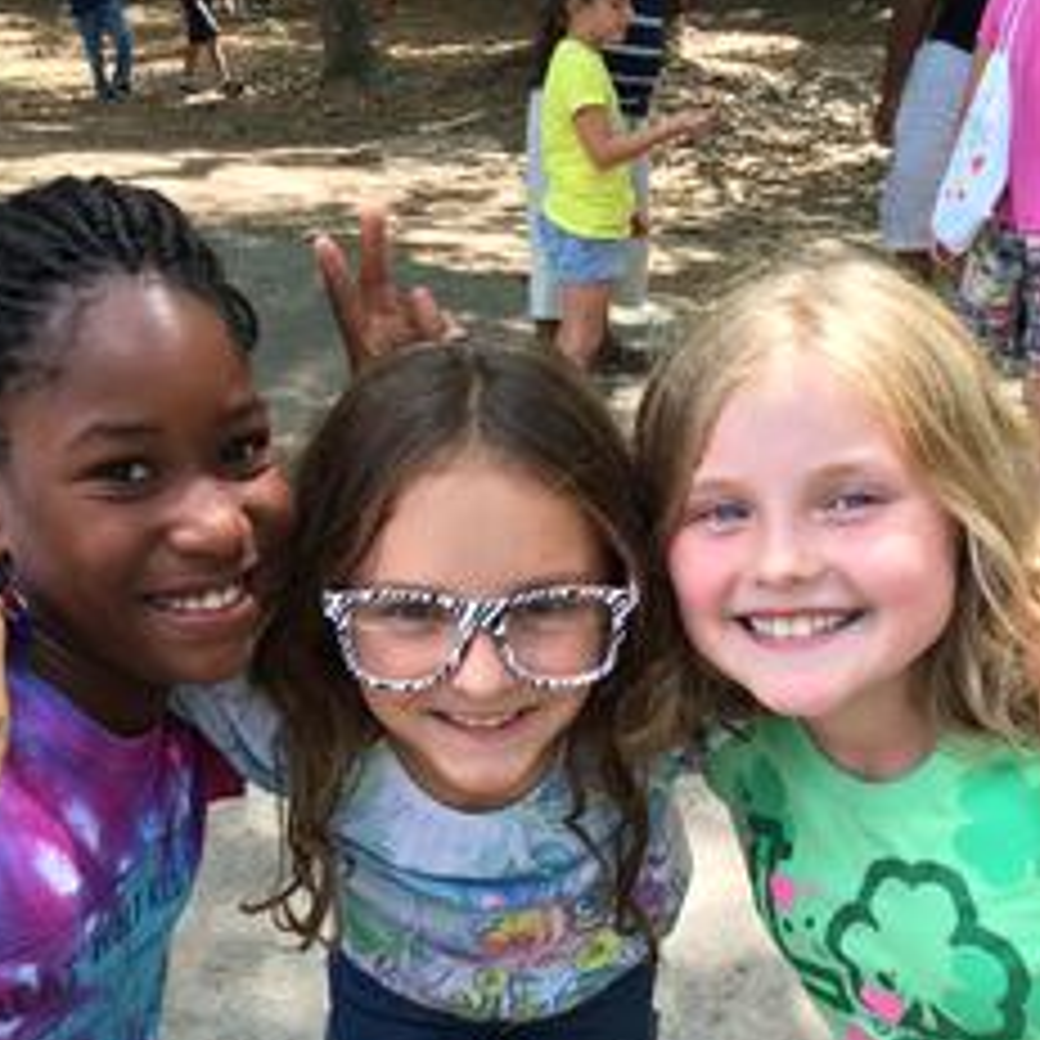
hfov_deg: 36.8
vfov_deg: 36.6
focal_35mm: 46
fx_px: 1564
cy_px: 635
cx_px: 468
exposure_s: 1/120
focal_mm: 4.12
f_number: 2.2
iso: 40
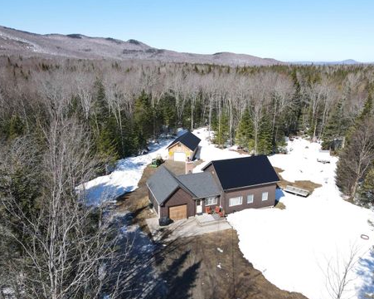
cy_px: 148
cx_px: 204
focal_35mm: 26
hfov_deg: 65.9
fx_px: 288
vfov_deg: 54.9
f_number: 2.8
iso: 100
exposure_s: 1/500
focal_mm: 4.5
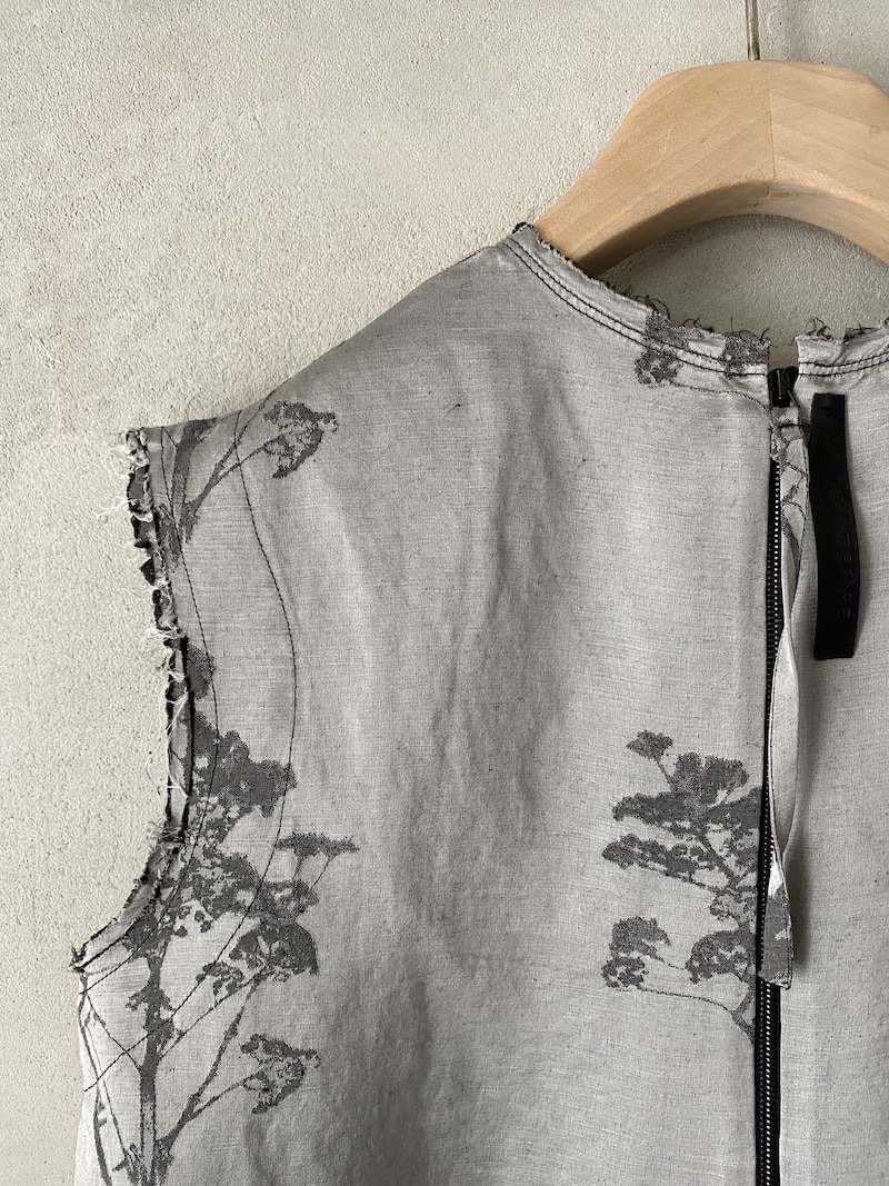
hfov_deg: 53.1
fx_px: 890
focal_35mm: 26
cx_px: 444
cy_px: 593
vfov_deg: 67.3
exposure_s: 1/69
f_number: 1.8
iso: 125
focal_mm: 4.25
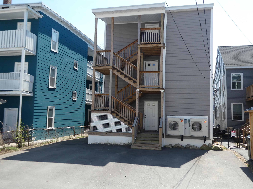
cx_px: 126
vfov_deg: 42.9
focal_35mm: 33
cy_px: 94
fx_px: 241
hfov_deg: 55.4
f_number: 3.6
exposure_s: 1/400
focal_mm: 5.8
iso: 80
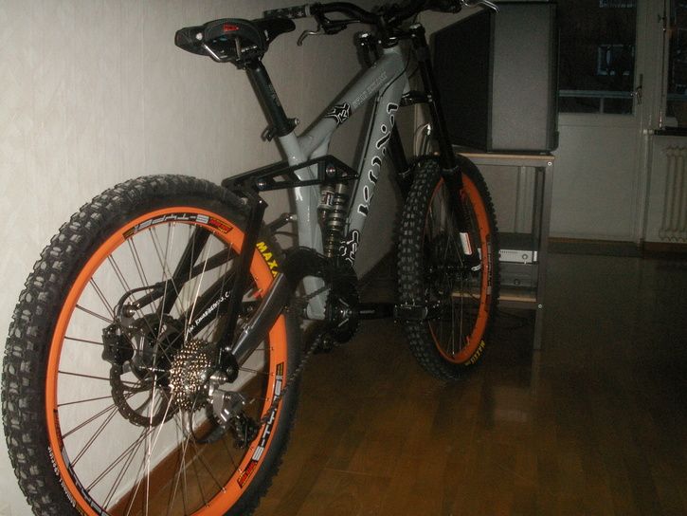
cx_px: 344
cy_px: 258
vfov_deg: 38.7
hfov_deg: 50.1
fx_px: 734
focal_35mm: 37
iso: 160
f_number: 3.5
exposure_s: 1/40
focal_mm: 7.7
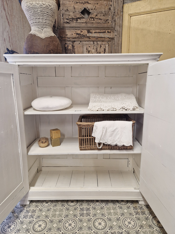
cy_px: 117
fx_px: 155
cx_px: 88
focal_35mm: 23
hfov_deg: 58.9
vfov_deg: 73.9
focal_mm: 5.4
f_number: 1.8
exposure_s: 1/100
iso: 200
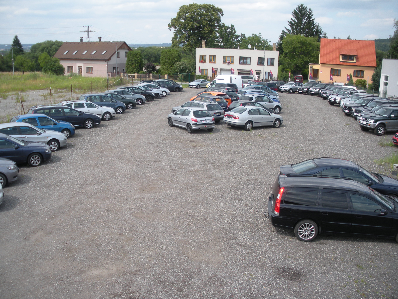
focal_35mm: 36
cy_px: 150
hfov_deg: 51.4
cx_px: 199
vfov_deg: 39.7
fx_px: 414
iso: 64
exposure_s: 1/323
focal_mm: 6.3
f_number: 3.5
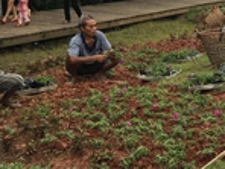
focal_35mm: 98
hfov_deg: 17.3
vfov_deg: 14.9
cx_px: 372
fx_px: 637
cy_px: 18
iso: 25
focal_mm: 4.15
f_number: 2.2
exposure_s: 1/337
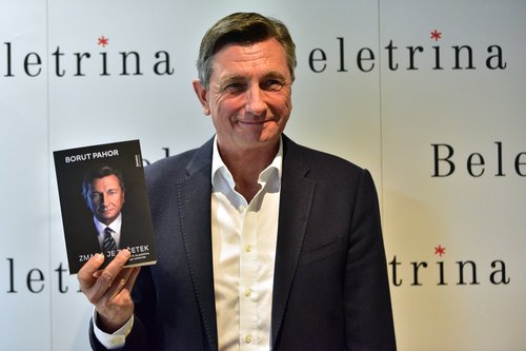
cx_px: 263
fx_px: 1022
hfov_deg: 28.9
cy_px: 176
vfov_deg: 19.4
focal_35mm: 70
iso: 5000
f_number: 2.8
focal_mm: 70
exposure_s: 1/250
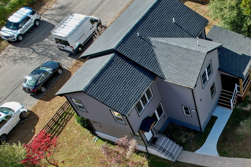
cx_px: 261
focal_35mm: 47
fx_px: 328
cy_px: 152
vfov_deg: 27.5
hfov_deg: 36.8
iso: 100
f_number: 2.8
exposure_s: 1/400
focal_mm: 8.4
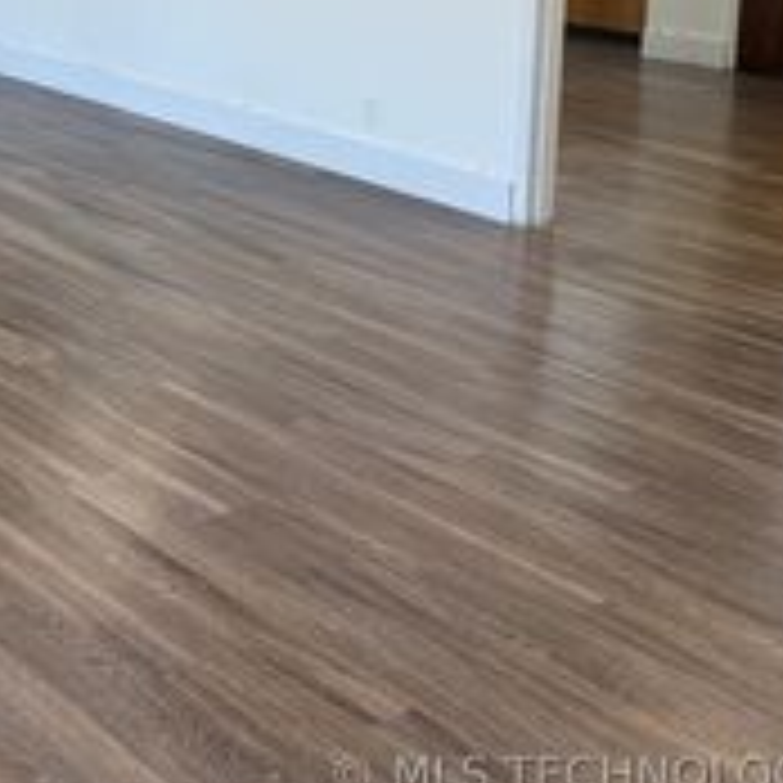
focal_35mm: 61
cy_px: -29
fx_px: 1561
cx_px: -36
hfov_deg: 26.4
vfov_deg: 26.4
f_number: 1.78
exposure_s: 1/235
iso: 160
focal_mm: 6.76
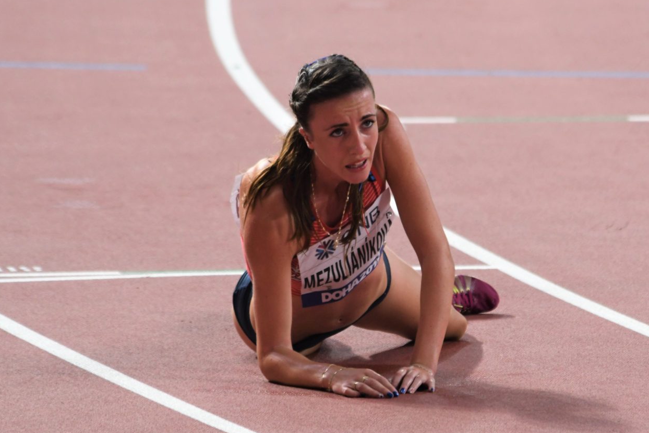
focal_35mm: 651
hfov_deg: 3.2
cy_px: 229
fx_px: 11734
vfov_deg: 2.1
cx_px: 350
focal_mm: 400
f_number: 5.6
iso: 1250
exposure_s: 1/200
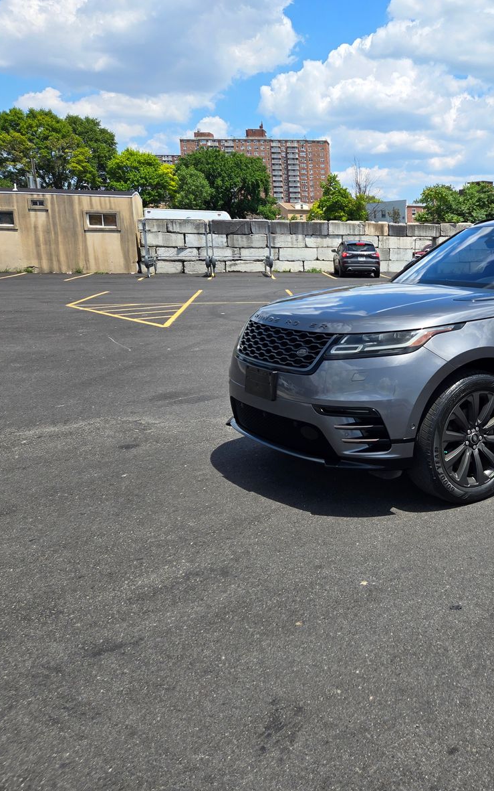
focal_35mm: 33
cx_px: 445
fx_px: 711
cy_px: 391
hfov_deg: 36.0
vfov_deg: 58.1
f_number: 1.8
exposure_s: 1/1645
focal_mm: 5.4
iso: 25
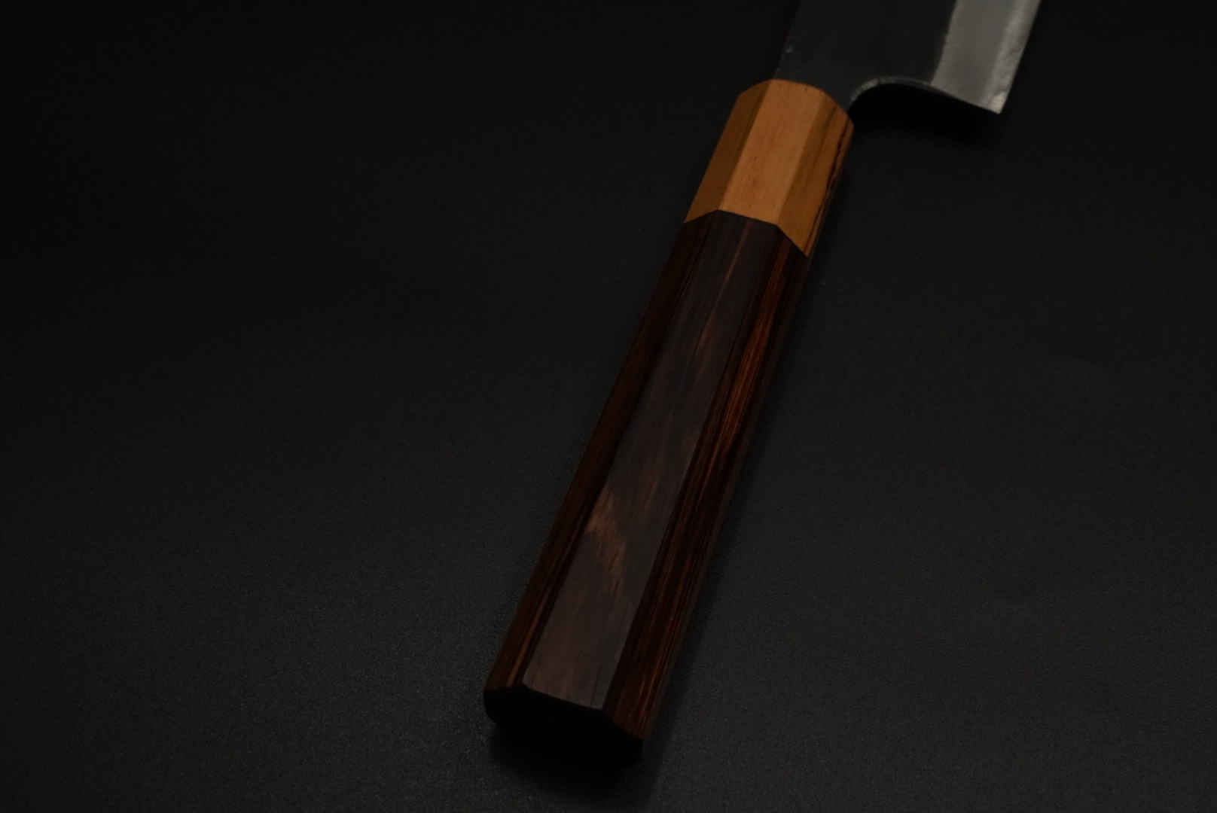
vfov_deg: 25.5
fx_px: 1796
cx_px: 608
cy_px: 406
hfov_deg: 37.4
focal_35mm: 53
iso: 1600
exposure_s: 1/160
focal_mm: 35.4
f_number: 9
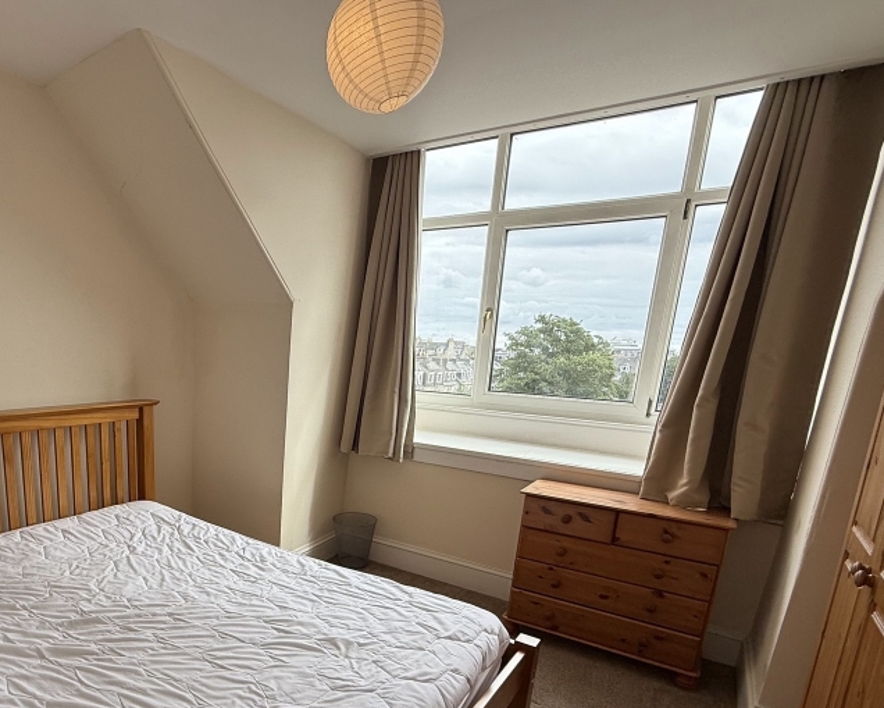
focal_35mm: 22
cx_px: 264
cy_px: 484
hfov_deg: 71.8
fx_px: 576
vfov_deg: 61.3
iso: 64
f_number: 2.2
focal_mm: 2.22
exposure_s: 1/347
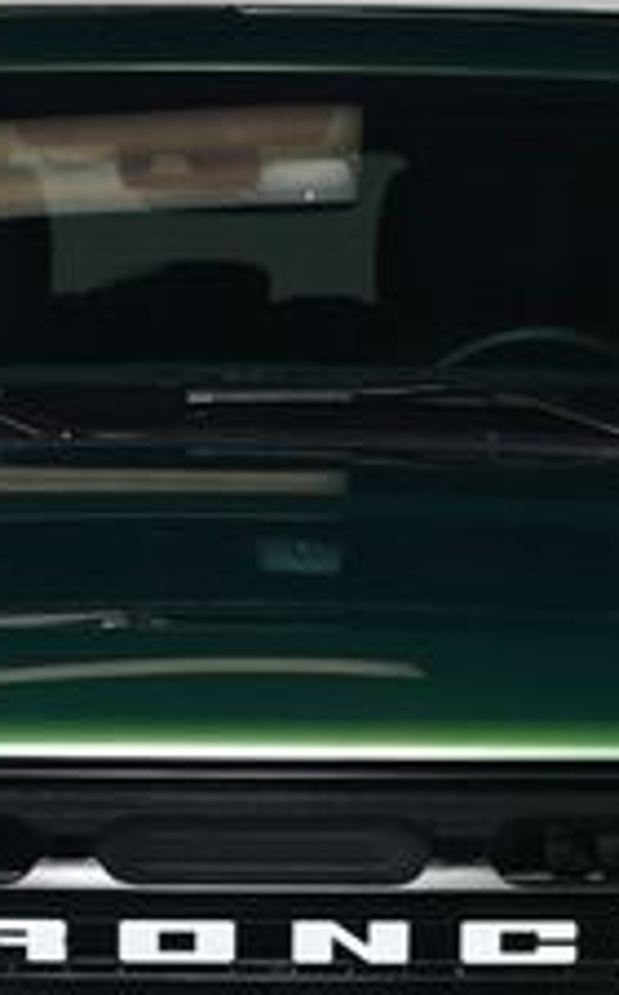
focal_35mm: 148
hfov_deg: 8.8
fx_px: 4008
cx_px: 221
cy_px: 876
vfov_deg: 14.0
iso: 100
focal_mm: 34
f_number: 11
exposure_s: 1/160
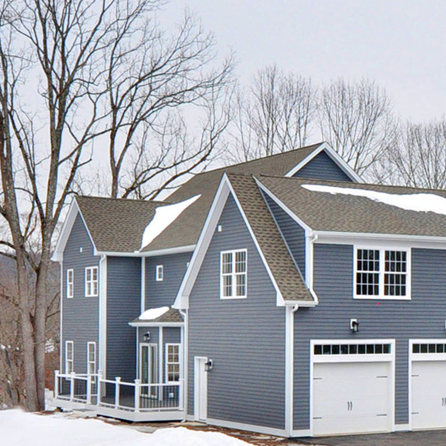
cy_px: 291
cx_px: 409
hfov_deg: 26.3
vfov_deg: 27.1
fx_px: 920
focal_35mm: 63
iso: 400
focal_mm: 19
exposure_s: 1/500
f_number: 8
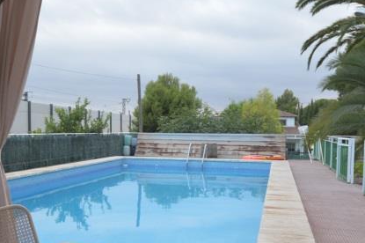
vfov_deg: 35.6
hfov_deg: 51.9
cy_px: 155
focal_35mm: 37
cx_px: 182
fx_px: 375
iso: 400
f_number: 4
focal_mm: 10
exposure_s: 1/80
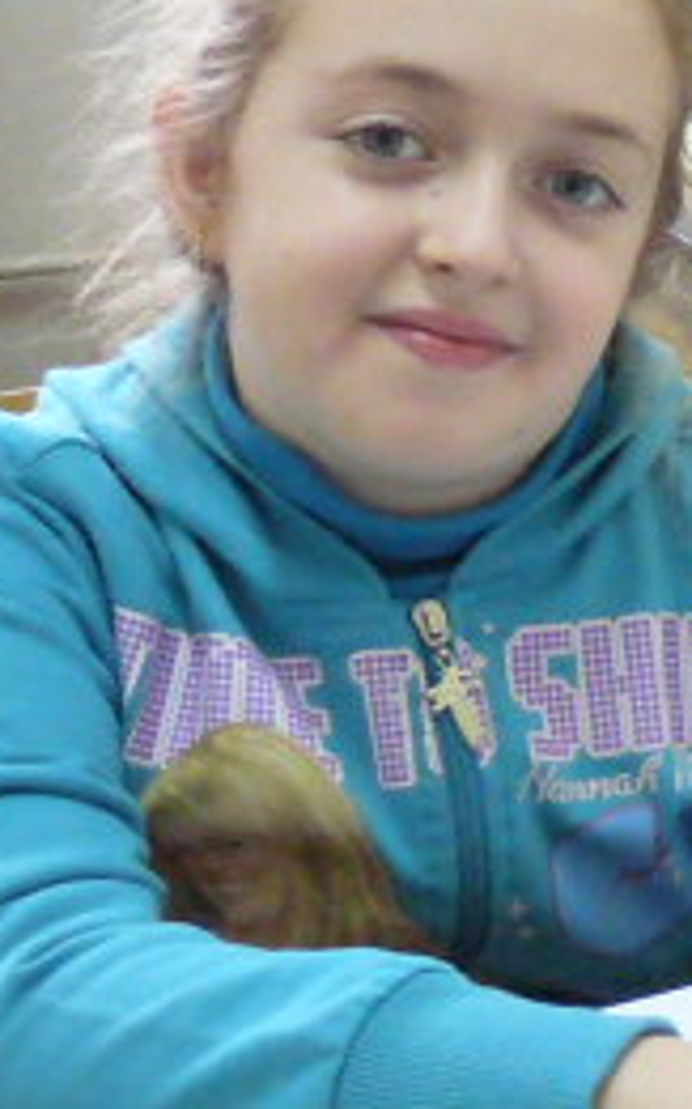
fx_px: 3683
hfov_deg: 10.2
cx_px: 1227
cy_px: 293
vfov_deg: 17.0
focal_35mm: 122
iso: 800
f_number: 2.8
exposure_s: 1/50
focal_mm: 4.8
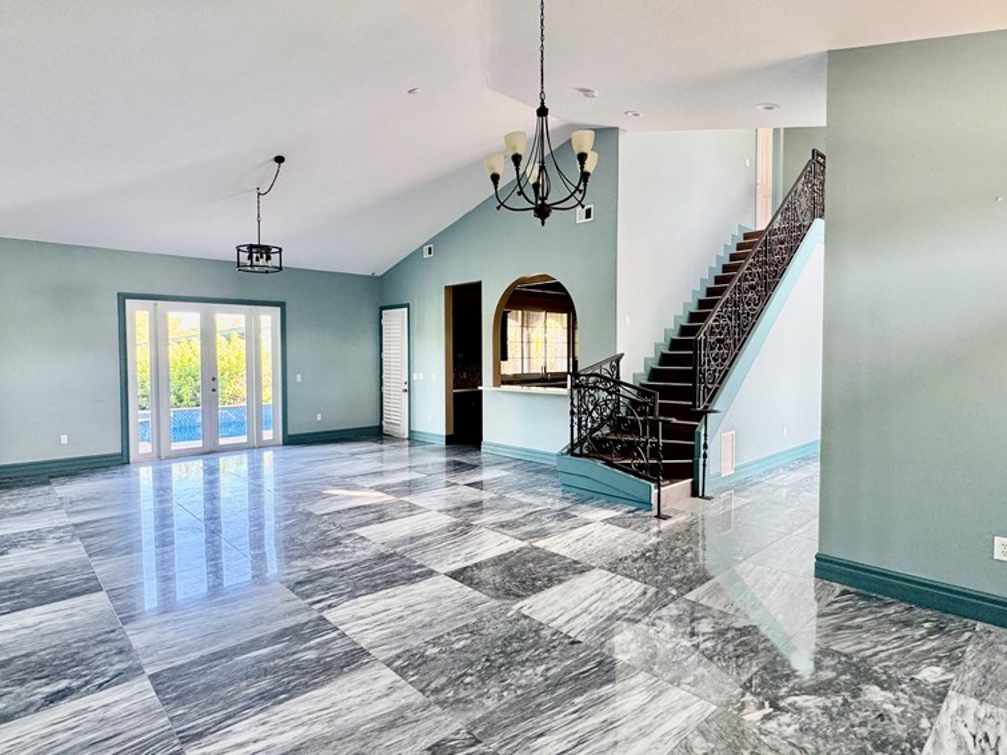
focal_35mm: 19
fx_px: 553
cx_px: 437
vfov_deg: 68.7
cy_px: 371
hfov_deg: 84.2
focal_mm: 2.22
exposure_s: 1/120
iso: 200
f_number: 2.2
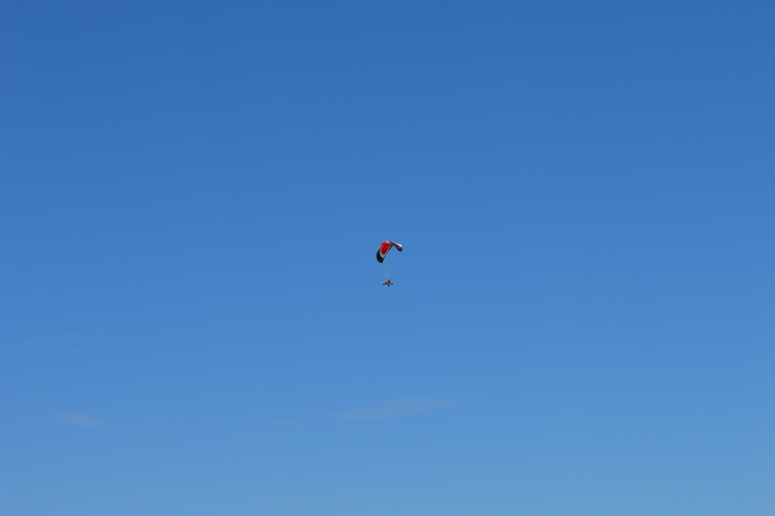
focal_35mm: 82
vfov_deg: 16.5
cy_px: 258
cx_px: 388
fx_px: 1774
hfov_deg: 24.6
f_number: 9
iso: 100
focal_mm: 55
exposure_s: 1/320
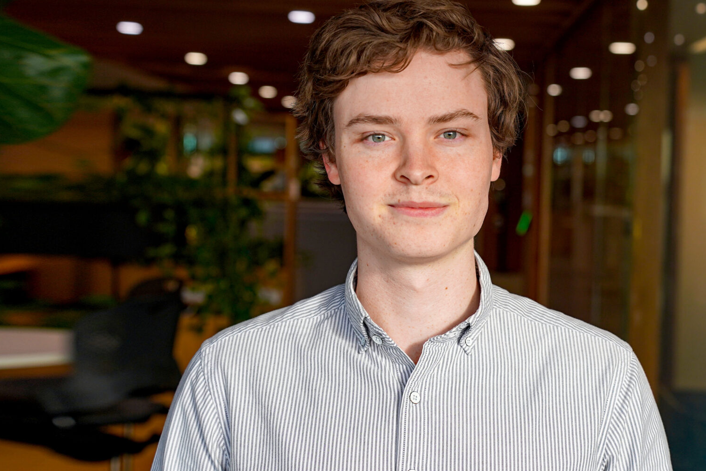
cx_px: 418
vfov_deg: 20.0
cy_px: 249
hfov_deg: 29.6
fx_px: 1333
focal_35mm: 68
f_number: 4
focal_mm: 50
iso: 320
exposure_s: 1/160
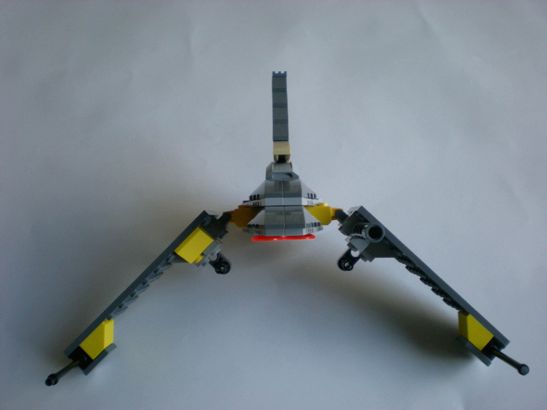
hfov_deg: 49.0
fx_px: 600
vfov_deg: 37.7
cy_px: 205
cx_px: 274
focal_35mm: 38
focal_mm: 6.3
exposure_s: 1/61.4
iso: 156
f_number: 3.1
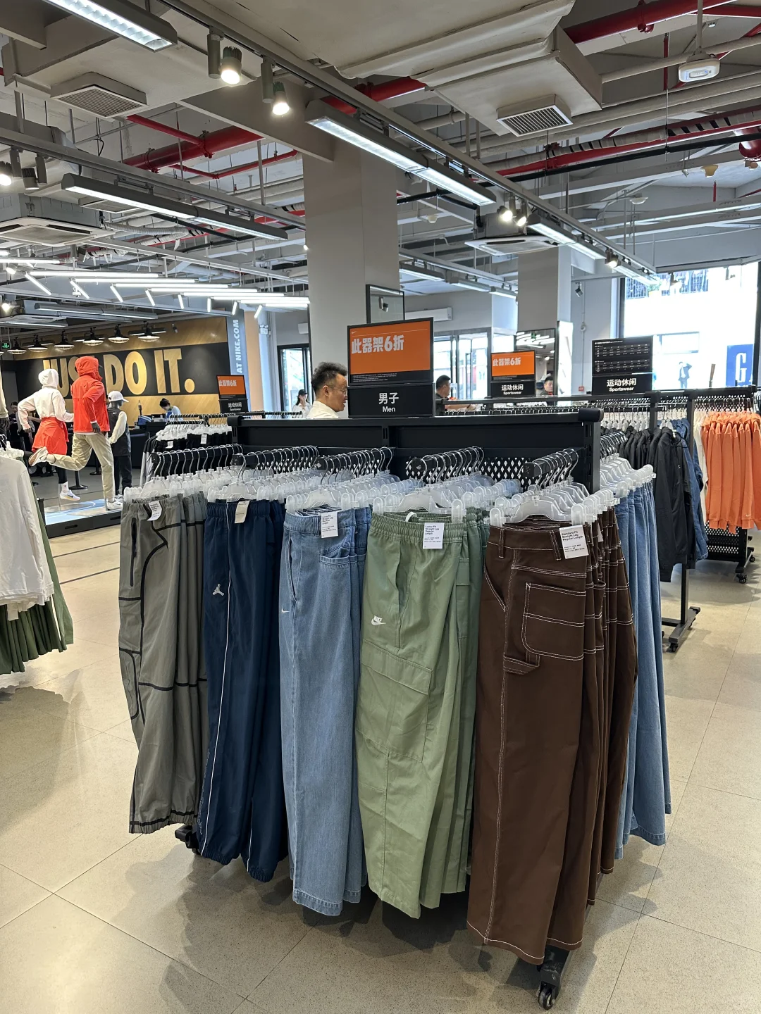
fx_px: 703
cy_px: 507
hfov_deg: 56.8
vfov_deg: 71.6
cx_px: 380
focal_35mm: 24
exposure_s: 1/100
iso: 160
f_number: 1.78
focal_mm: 6.86
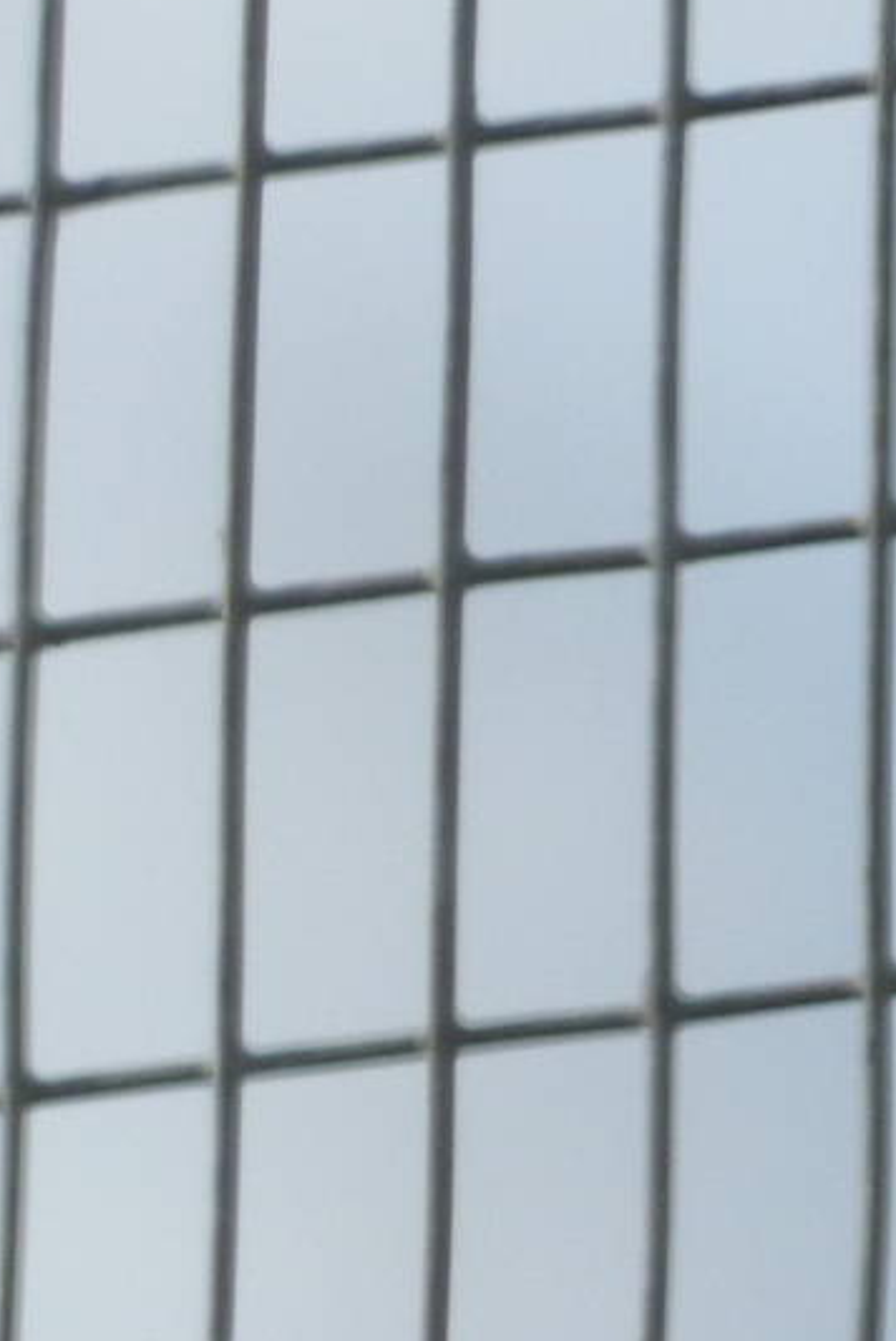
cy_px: 1328
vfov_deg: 2.2
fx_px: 34896
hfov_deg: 1.5
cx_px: 1691
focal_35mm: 936
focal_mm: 49.2
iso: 160
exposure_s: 1/800
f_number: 4.9
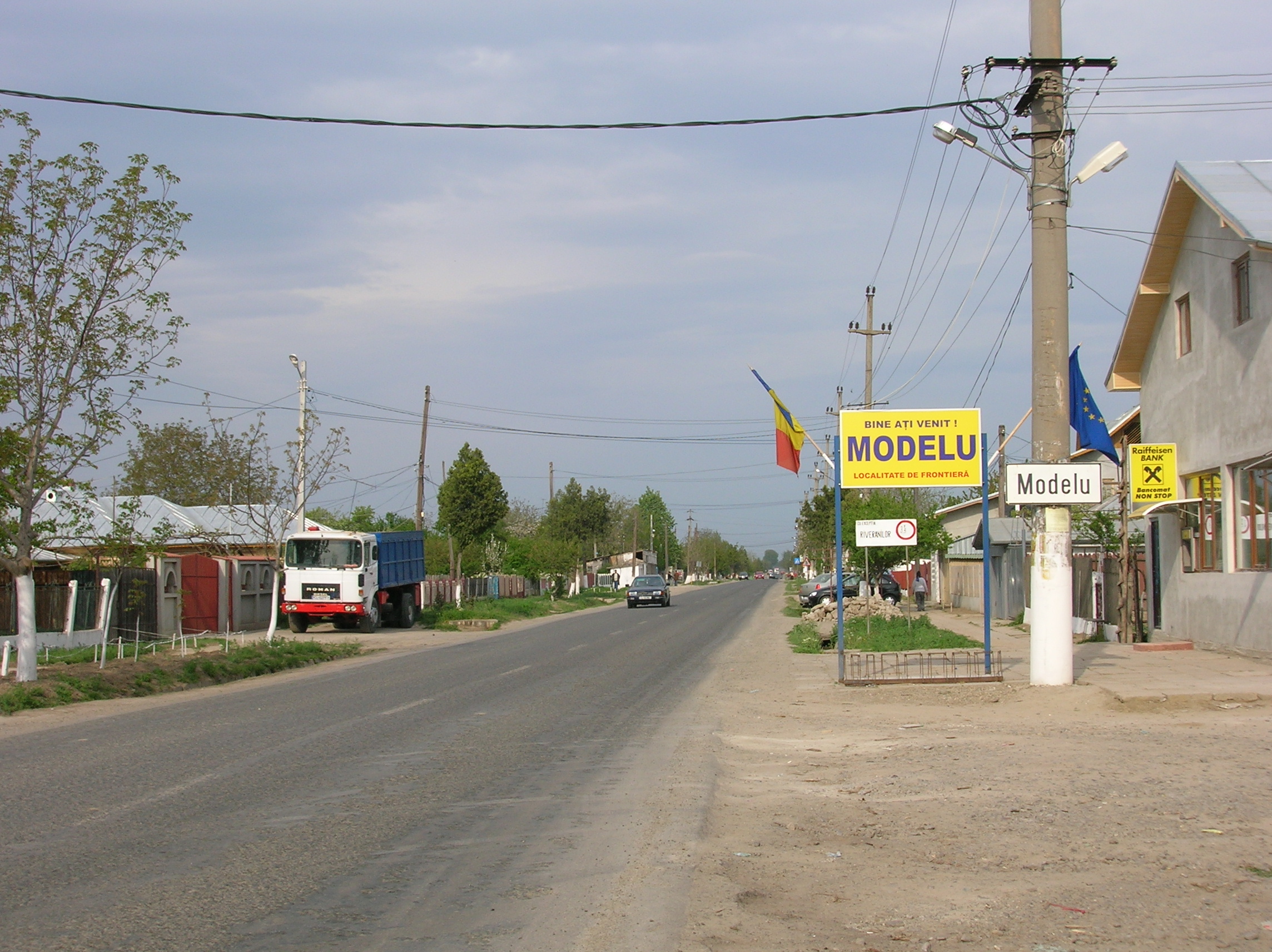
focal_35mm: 50
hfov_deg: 38.2
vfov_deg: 29.1
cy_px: 476
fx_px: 1836
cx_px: 636
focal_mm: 8.4
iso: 50
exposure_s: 1/237
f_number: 5.6
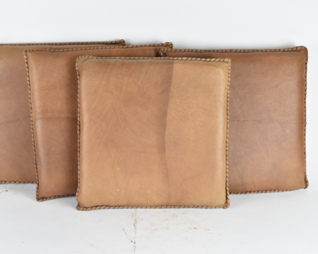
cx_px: 147
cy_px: 127
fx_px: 721
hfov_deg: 24.9
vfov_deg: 20.0
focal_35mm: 77
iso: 800
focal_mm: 45
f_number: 8
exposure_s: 1/125
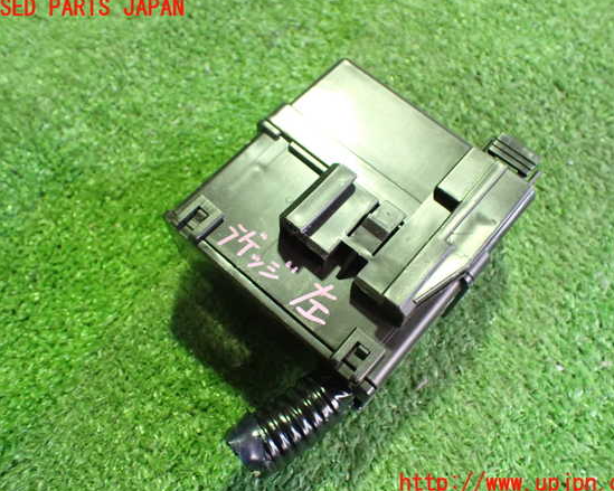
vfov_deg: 45.8
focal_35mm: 32
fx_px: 581
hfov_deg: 55.7
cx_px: 317
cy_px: 246
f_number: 2.3
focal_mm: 5.4
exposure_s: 1/30
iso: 1000
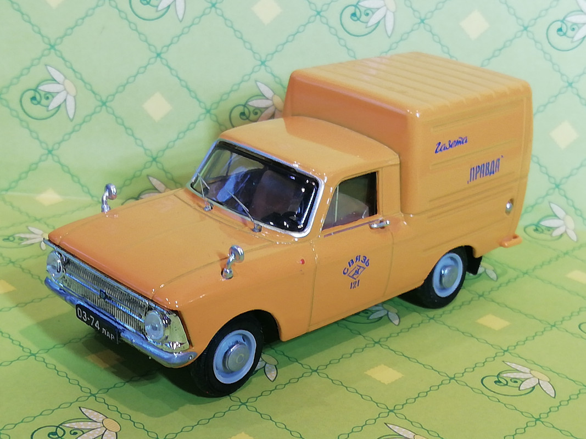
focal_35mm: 62
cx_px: 293
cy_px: 220
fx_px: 1049
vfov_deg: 23.6
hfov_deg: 31.2
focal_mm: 3.46
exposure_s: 1/33.3
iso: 160
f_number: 2.2
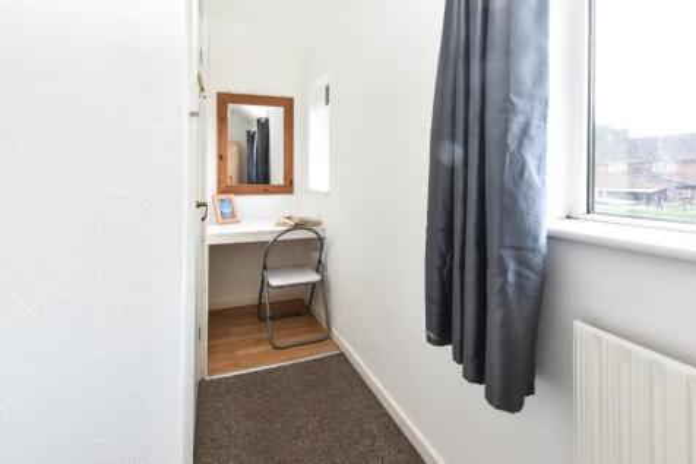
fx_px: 290
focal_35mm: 15
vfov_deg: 77.3
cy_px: 232
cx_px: 348
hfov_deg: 100.4
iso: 200
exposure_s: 1/20
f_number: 9
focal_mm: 10
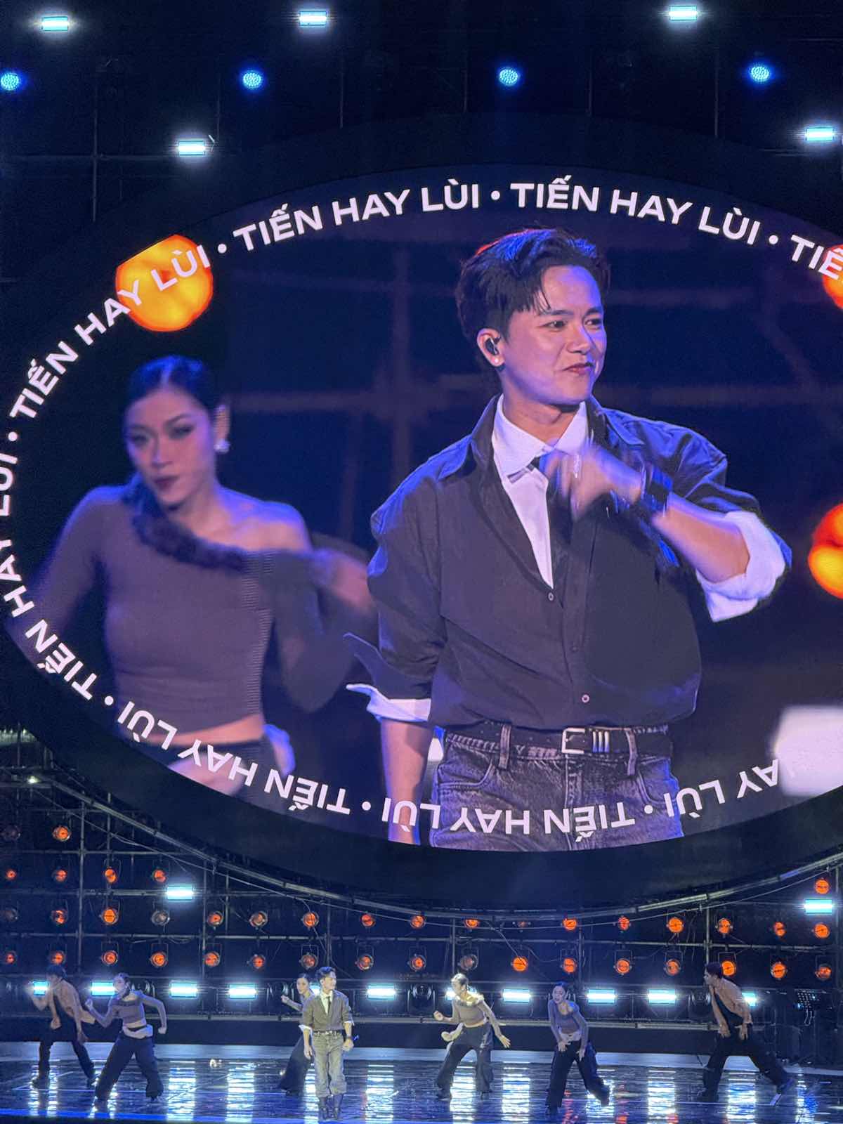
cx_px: 422
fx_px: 3896
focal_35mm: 120
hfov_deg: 12.3
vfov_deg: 16.4
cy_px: 562
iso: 200
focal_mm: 15.66
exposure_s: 1/60
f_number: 2.8
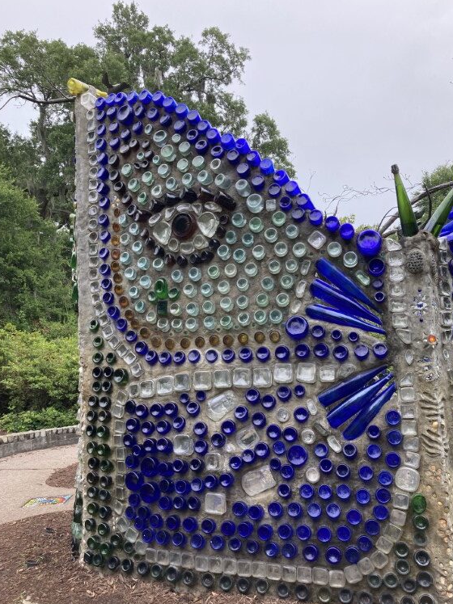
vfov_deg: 59.9
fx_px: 524
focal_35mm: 30
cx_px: 224
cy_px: 315
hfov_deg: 46.8
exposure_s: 1/917
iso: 20
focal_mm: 3.99
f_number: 1.8
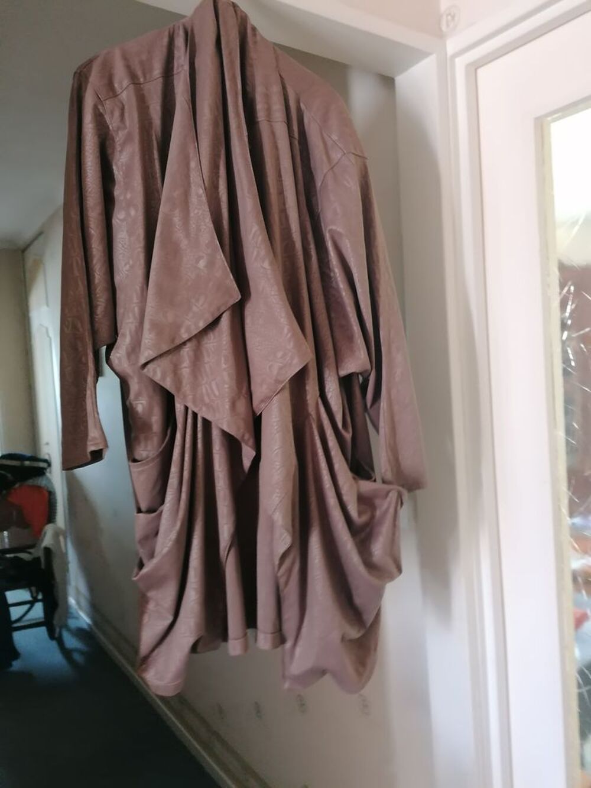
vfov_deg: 65.3
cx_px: 296
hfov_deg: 51.4
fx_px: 615
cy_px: 394
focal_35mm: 27
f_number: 1.8
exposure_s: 1/20
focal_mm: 4.75
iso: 500
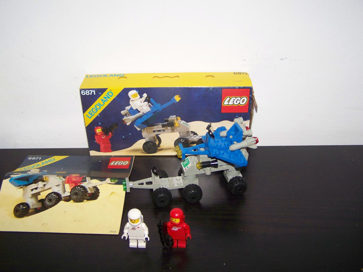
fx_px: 398
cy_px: 136
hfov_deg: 49.0
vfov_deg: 37.7
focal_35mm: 38
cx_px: 182
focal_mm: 6.3
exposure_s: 1/30
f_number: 2.8
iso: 200
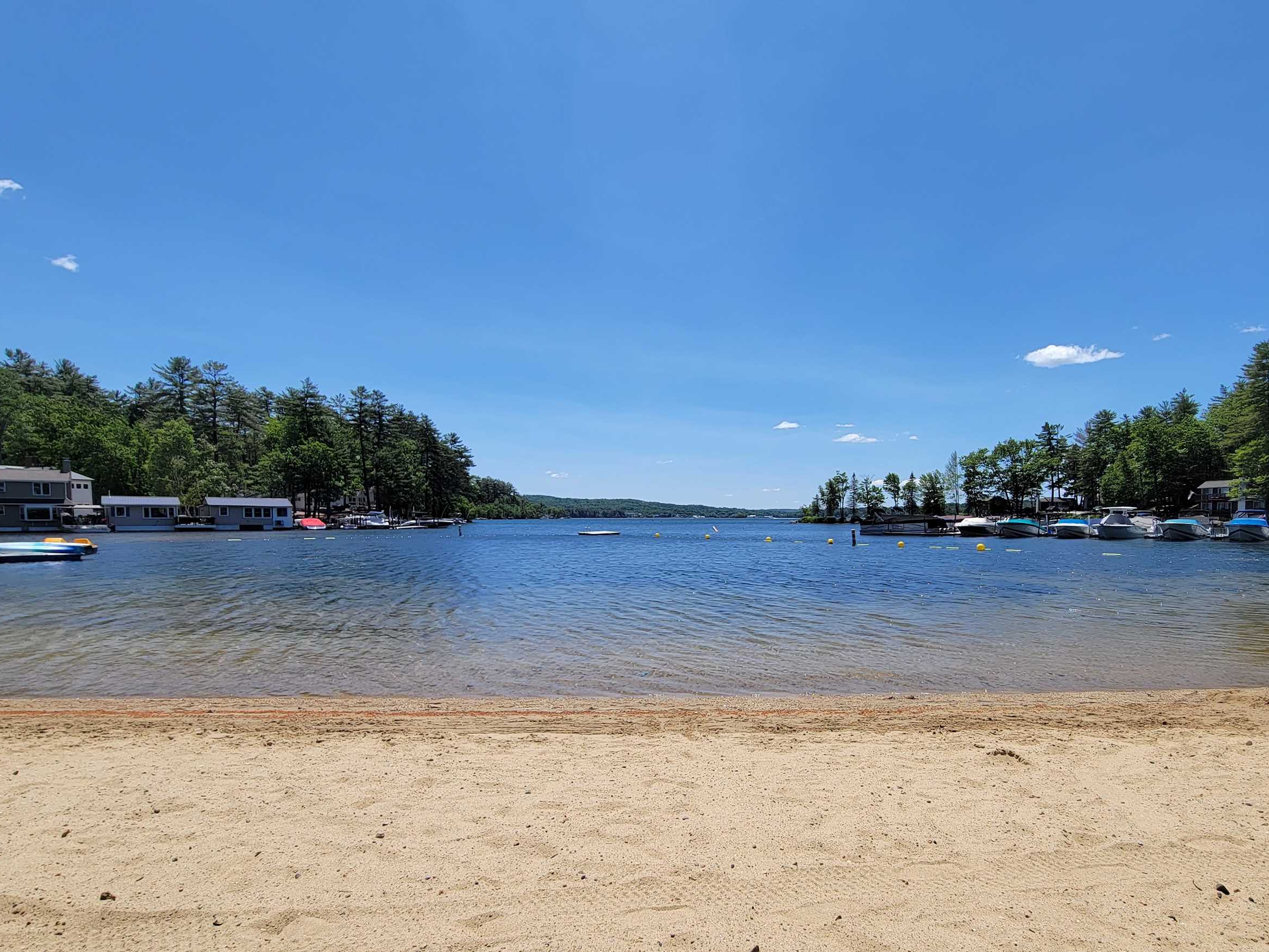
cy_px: 553
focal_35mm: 17
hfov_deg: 90.7
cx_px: 702
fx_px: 623
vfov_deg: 74.2
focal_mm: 2.2
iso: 50
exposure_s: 1/2544
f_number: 2.2
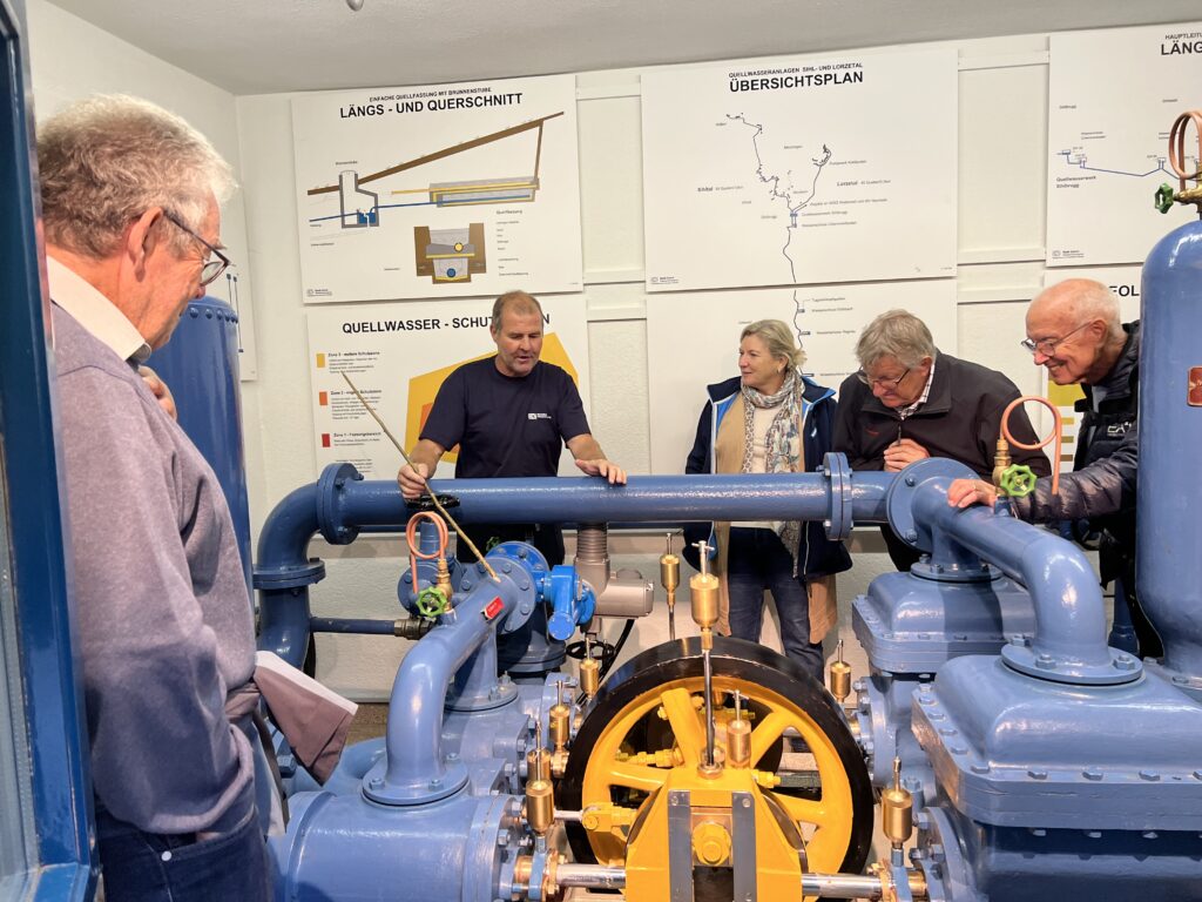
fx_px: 903
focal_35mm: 26
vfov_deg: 53.1
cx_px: 601
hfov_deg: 67.3
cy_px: 451
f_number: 1.5
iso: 100
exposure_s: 1/100
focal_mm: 5.7
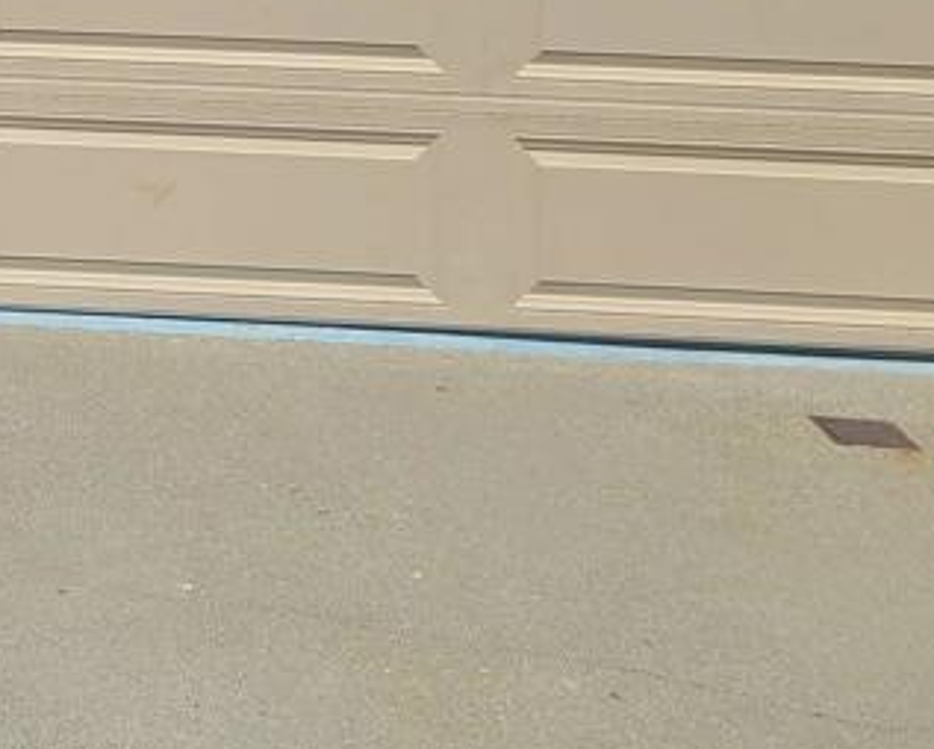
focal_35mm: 82
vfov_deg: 17.2
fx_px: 2268
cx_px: -200
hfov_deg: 21.5
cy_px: -318
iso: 40
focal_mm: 5.4
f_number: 1.8
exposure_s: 1/3758
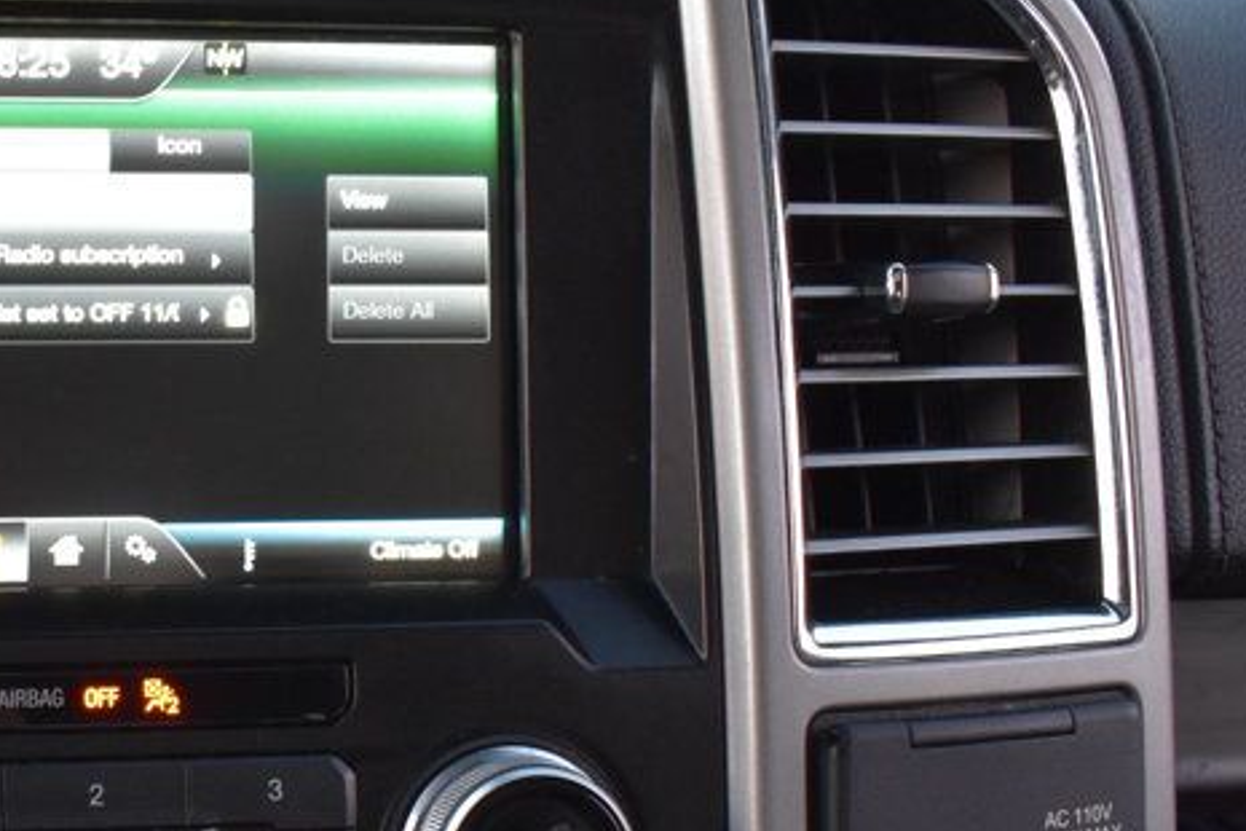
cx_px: 64
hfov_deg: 29.0
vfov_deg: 20.5
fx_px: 2284
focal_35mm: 66
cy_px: 590
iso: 1600
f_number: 5.6
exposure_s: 1/15
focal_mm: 20
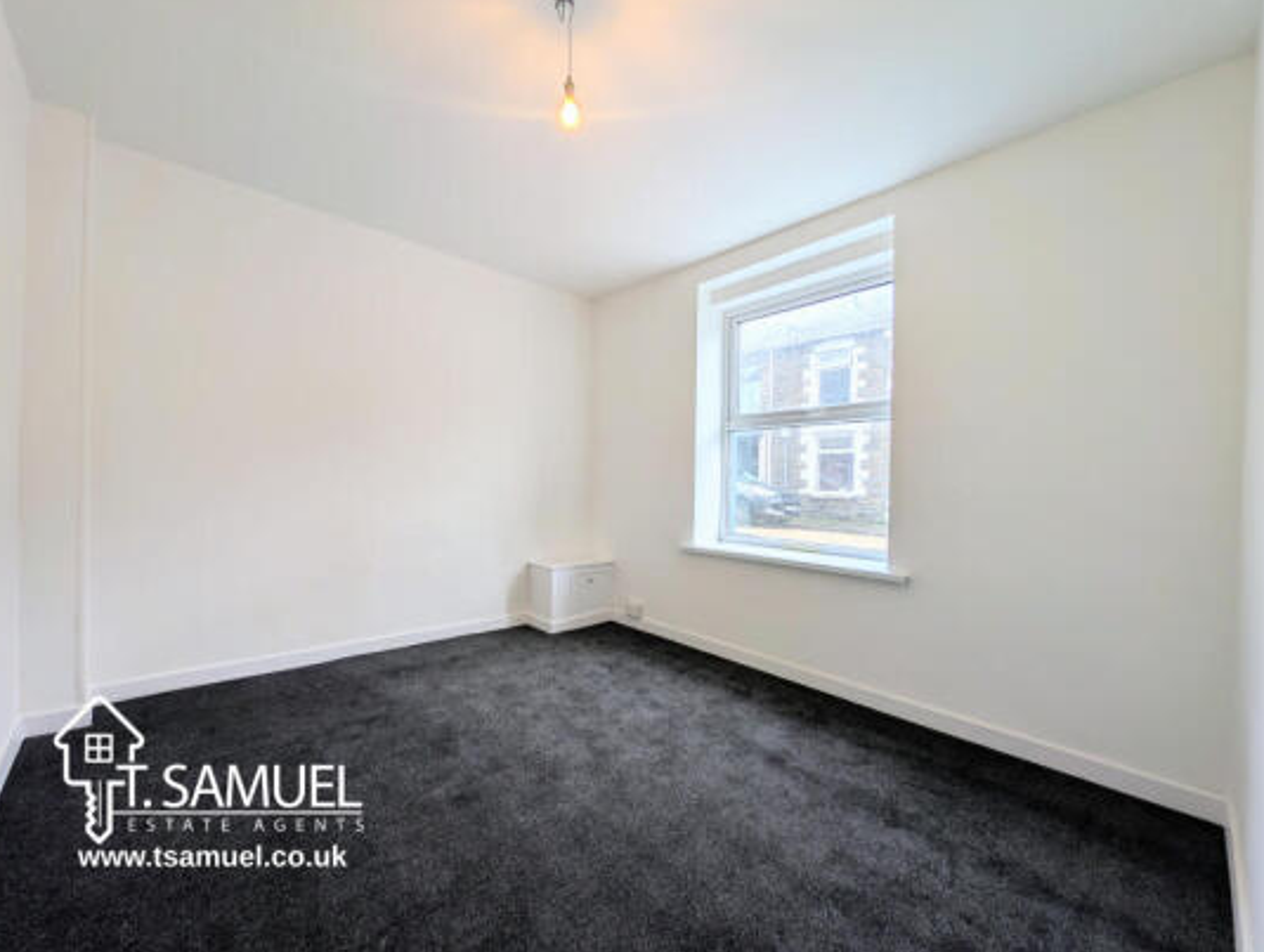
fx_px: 475
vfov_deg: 90.1
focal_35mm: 13
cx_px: 617
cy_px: 488
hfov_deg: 106.1
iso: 37
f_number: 1.95
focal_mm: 2.23
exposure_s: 1/66
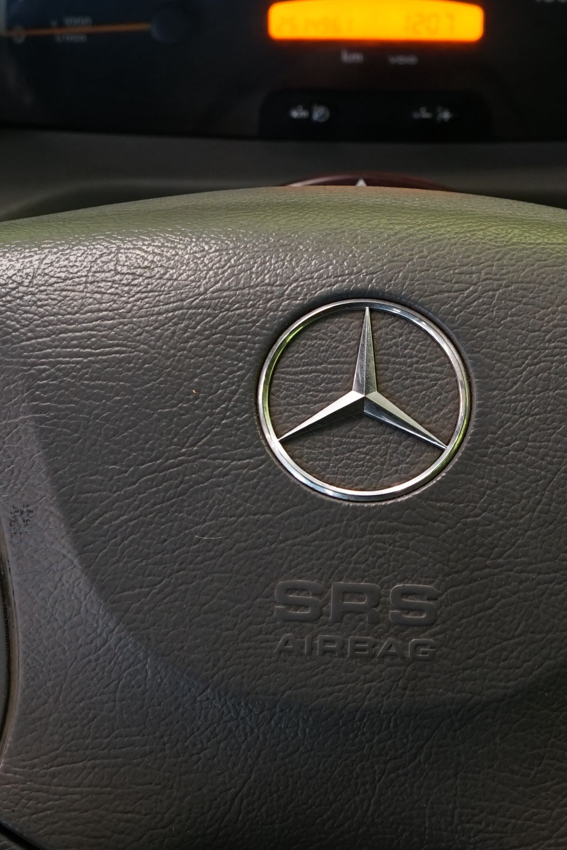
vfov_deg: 24.4
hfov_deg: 16.4
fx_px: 1960
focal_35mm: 83
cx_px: 339
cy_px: 364
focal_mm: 29
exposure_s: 1/20
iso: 640
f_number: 5.6
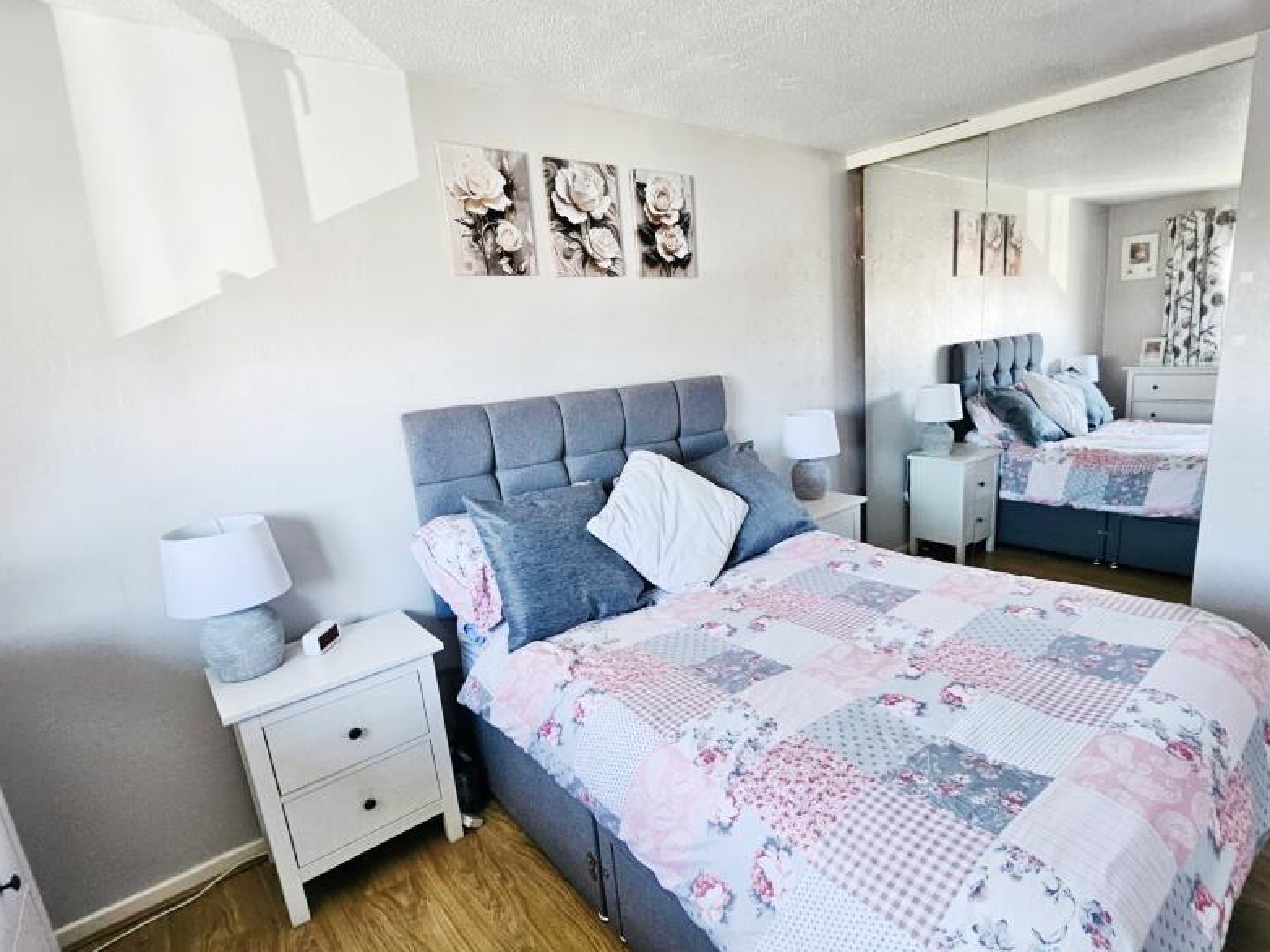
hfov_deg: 90.8
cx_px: 693
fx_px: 624
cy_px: 500
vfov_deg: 74.7
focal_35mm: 17
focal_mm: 1.7
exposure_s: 1/50
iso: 125
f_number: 2.2
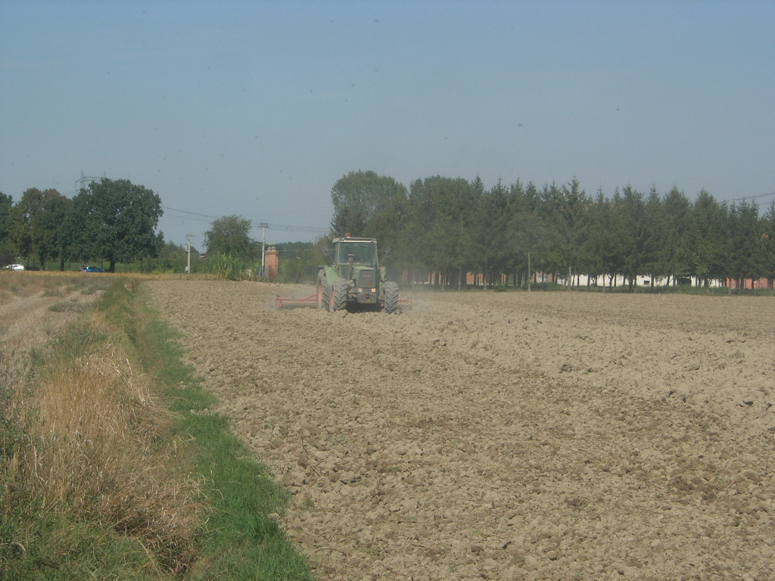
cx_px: 388
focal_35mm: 113
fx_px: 2530
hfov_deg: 17.4
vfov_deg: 13.1
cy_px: 290
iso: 64
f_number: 8.2
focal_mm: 23.4
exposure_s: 1/297
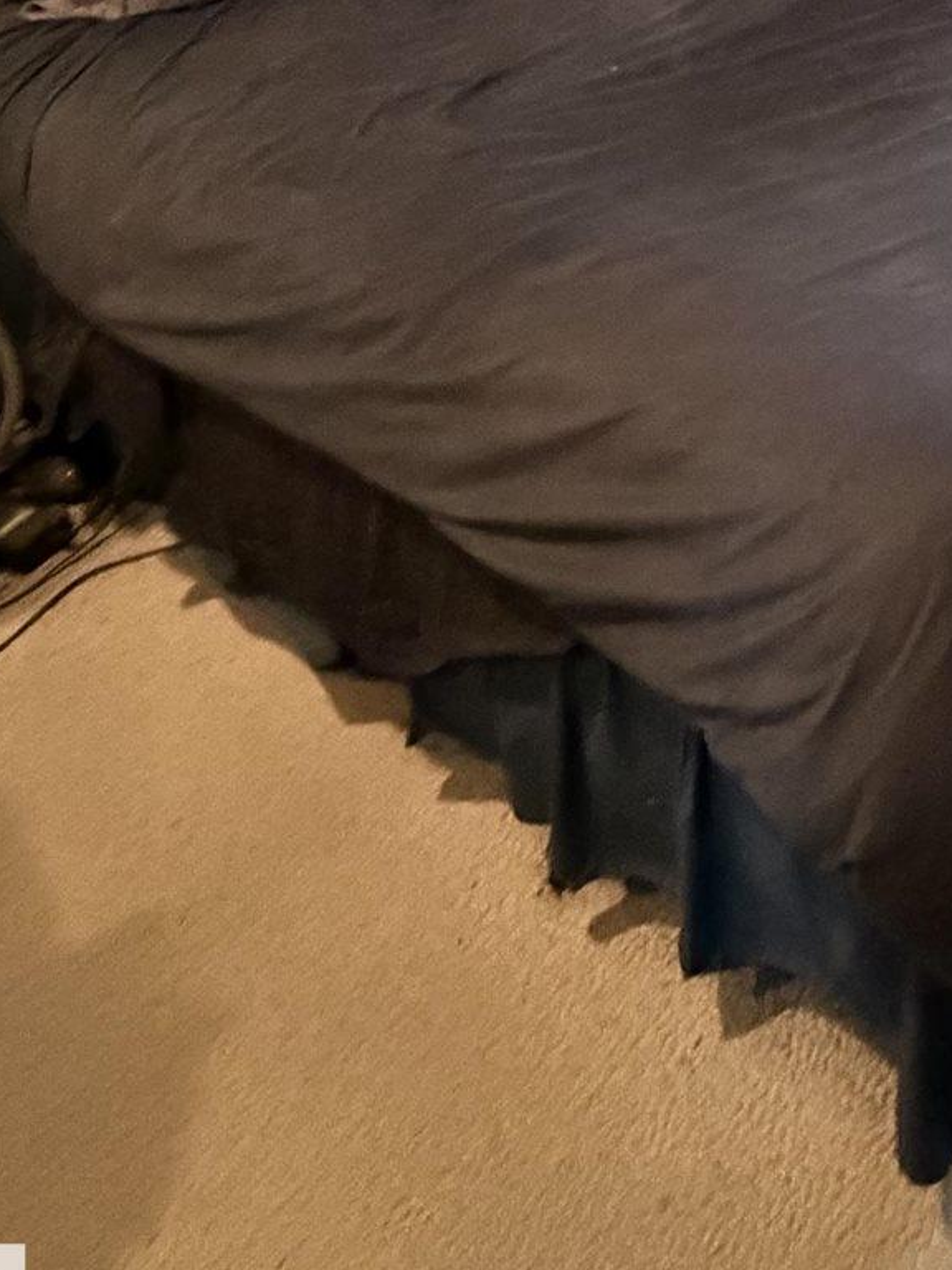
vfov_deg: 32.1
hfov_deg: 27.6
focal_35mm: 42
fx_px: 1540
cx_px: 1288
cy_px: -437
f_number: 2.2
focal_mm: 2.22
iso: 1250
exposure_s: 1/60
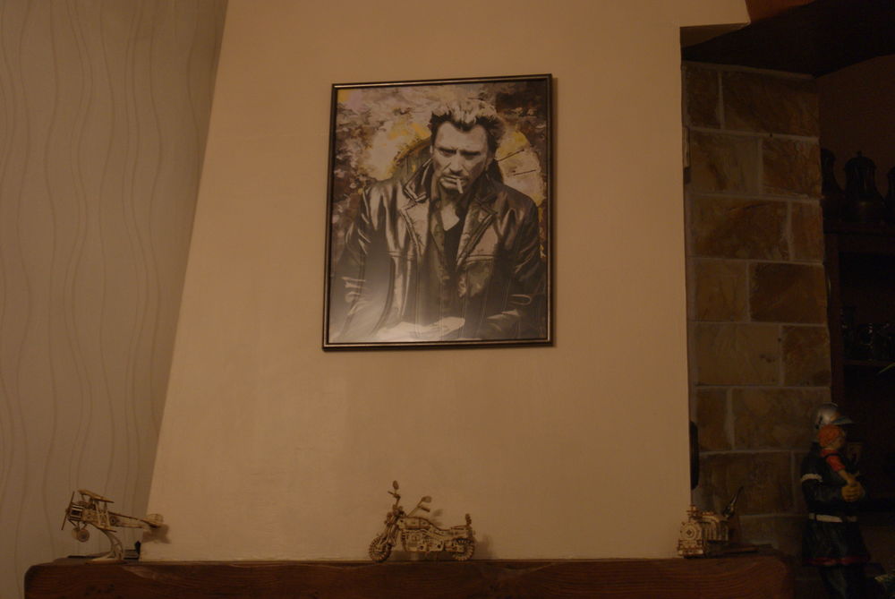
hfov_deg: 37.8
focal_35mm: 52
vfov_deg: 25.8
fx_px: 1307
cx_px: 448
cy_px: 300
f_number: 5
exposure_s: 1/8
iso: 400
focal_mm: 35
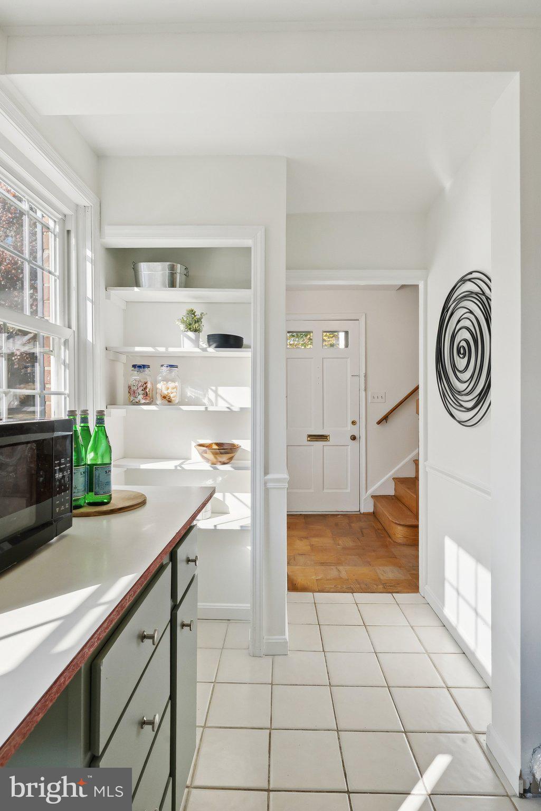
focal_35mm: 19
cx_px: 270
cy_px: 406
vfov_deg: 86.9
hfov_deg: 64.6
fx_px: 428
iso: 2000
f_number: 11
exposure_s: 1/160
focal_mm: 19
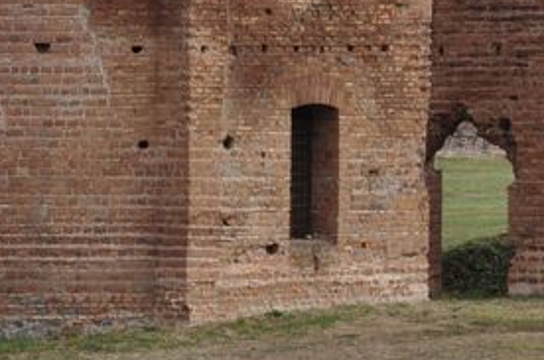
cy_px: -209
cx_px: 197
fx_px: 5883
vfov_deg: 3.5
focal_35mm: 390
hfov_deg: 5.3
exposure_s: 1/200
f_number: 10
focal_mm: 70
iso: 200
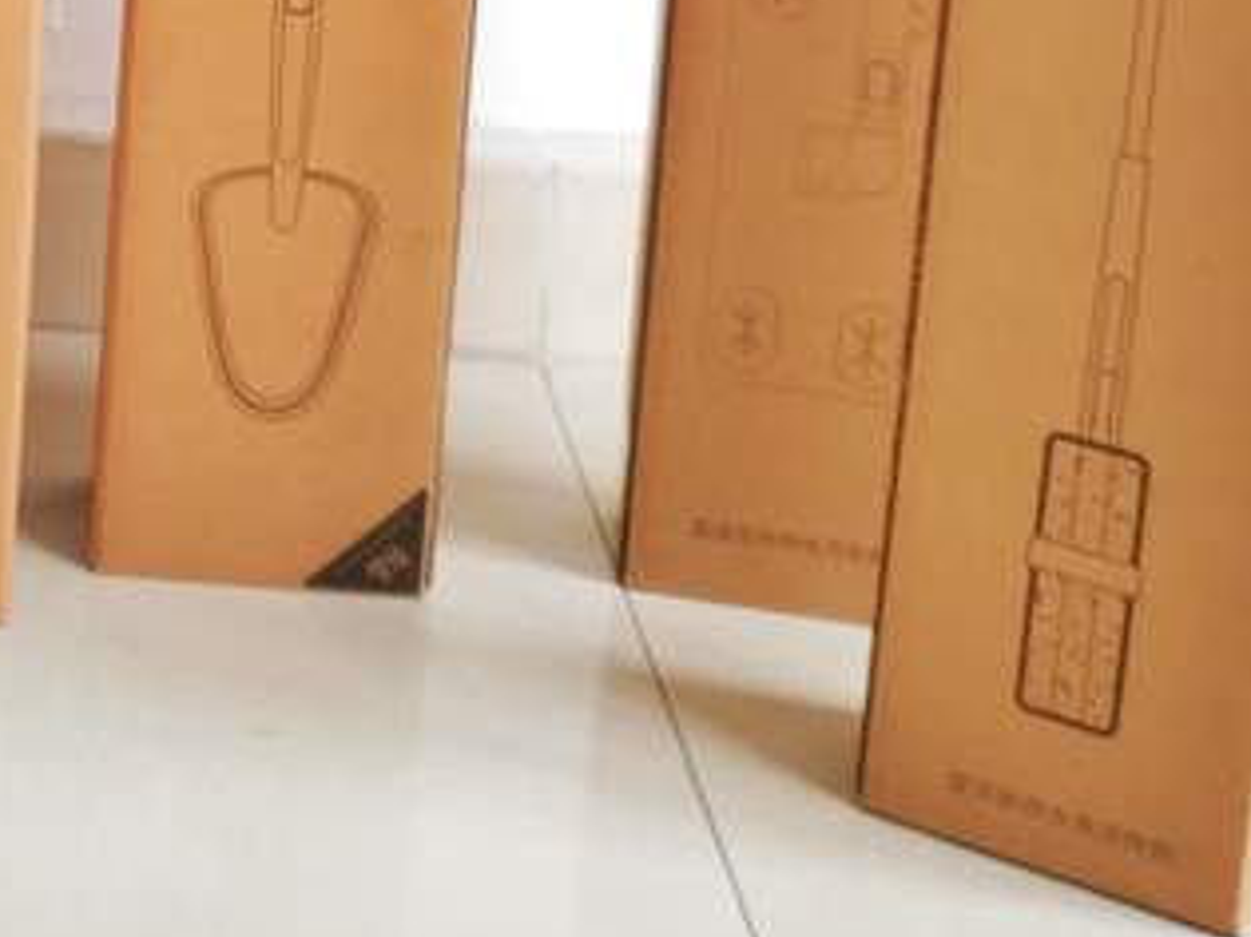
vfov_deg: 13.3
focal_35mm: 104
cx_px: -83
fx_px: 3757
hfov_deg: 18.3
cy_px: -540
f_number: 2
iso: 188
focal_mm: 4.5
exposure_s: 1/25
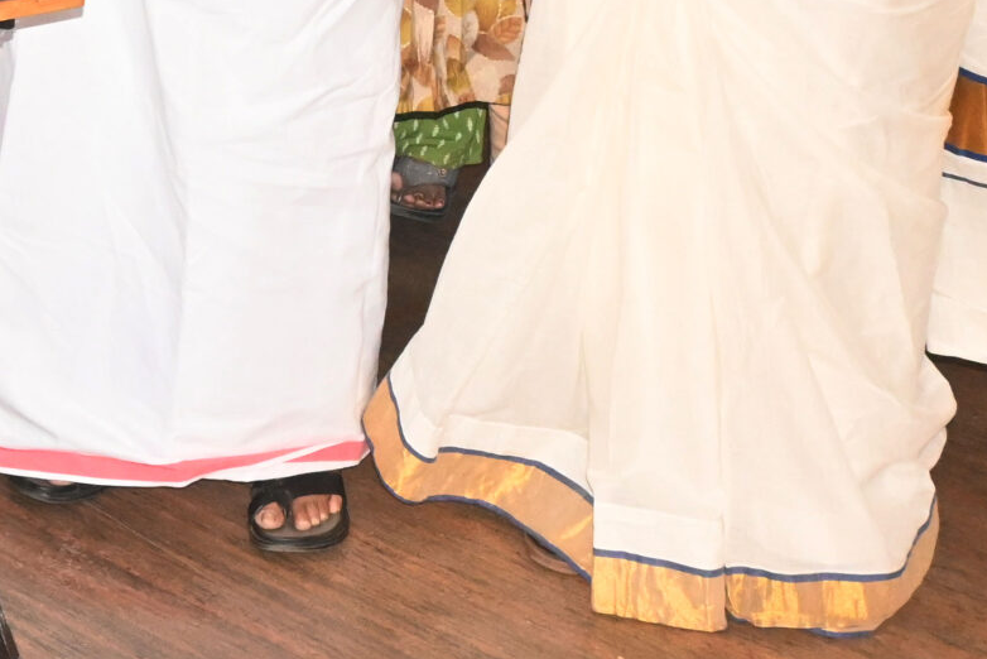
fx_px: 2962
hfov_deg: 17.5
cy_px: -323
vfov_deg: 12.1
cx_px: -353
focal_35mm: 108
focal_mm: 22
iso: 4000
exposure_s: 1/200
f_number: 9
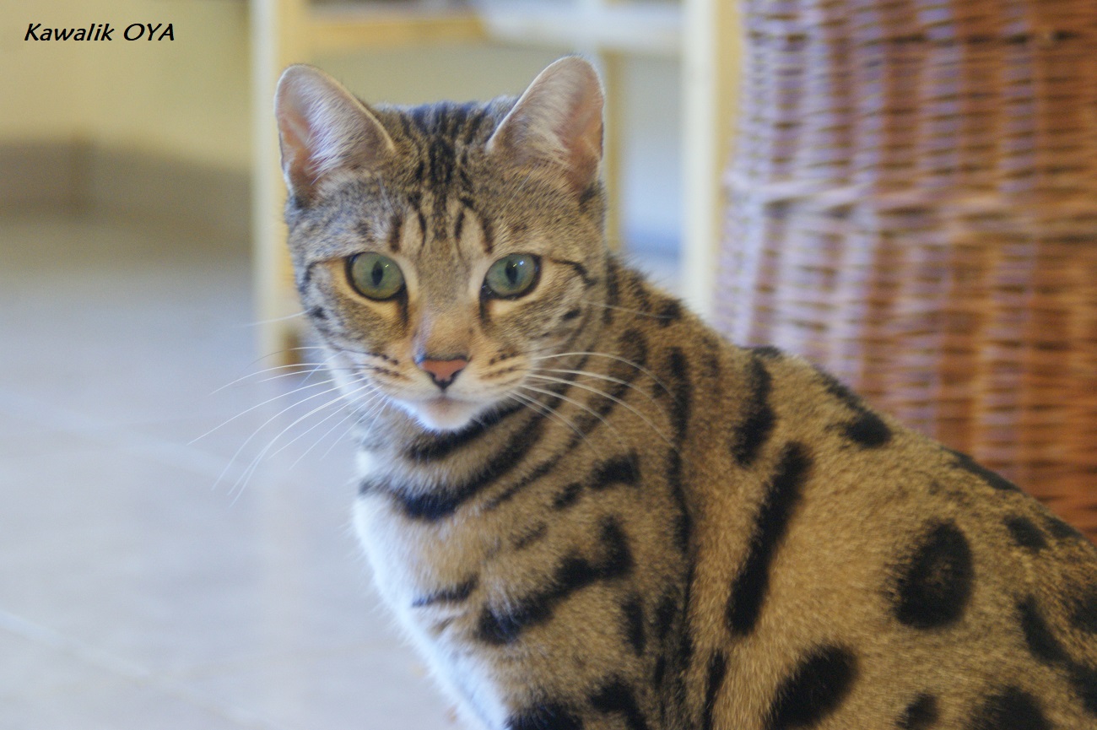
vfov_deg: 11.4
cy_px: 365
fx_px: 3654
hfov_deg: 17.1
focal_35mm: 120
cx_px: 548
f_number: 5.6
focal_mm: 80
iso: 800
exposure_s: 1/6
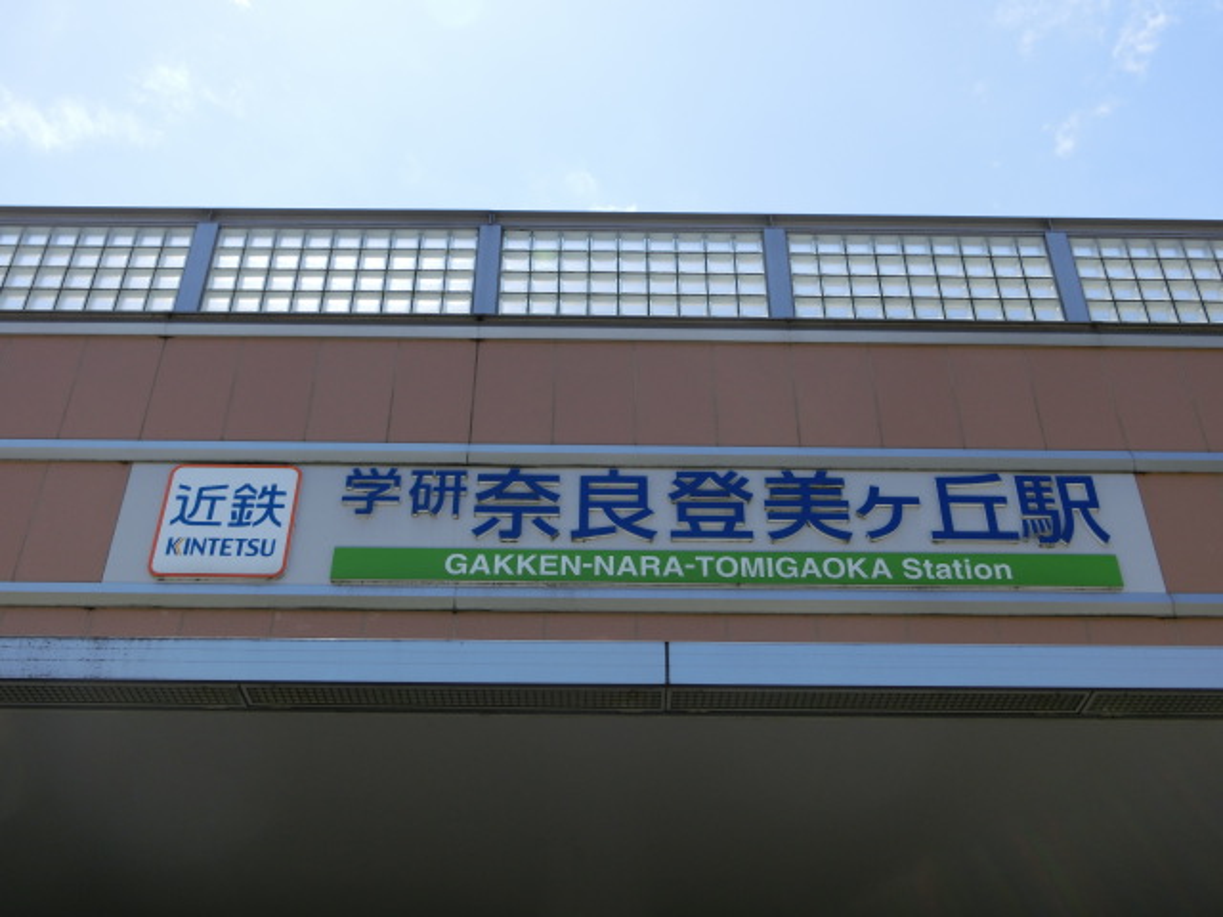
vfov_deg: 36.8
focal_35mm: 39
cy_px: 458
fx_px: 1378
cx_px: 612
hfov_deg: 47.9
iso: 80
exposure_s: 1/640
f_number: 4.1
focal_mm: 6.9
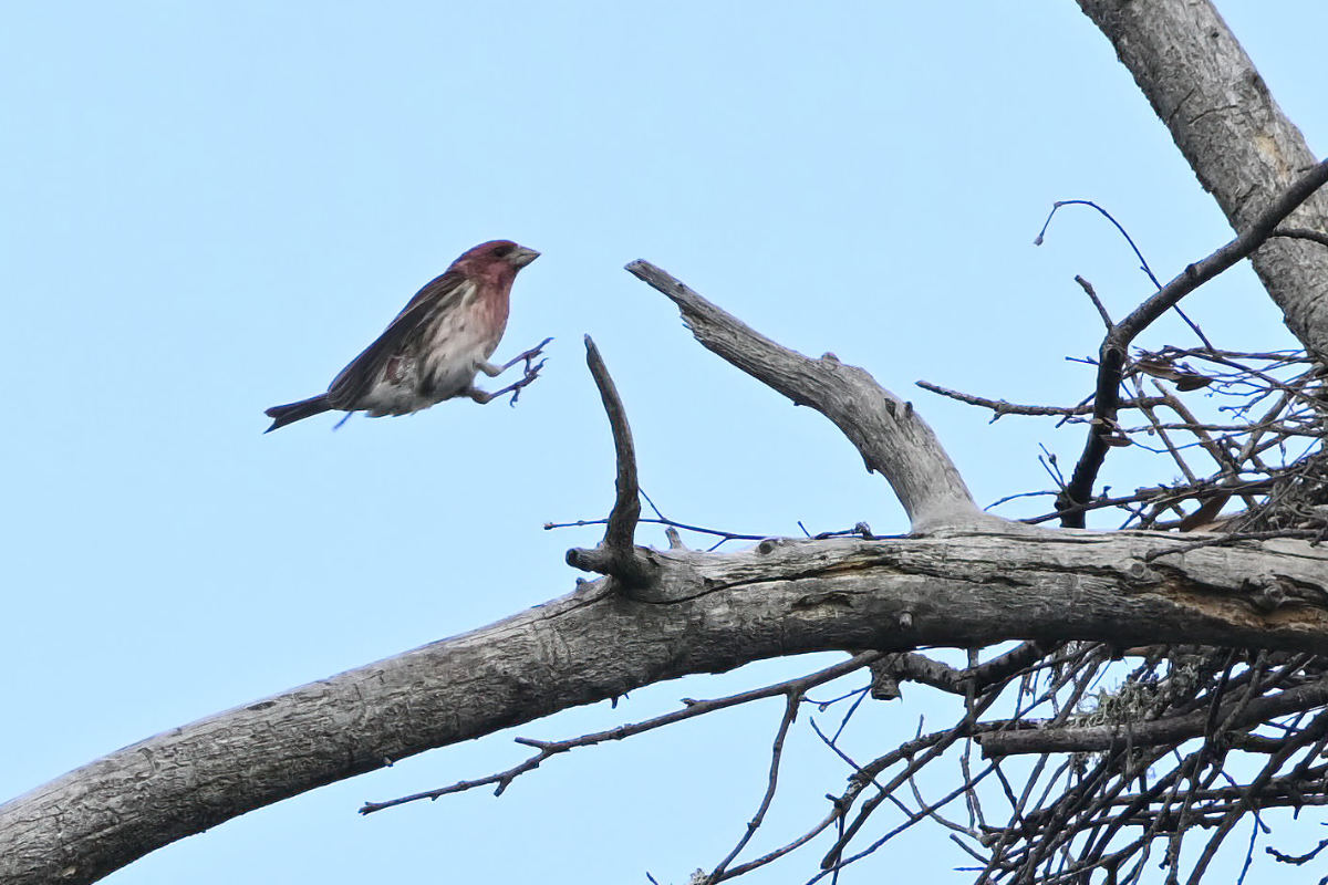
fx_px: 18443
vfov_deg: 2.7
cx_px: 664
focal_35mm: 500
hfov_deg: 4.1
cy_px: 442
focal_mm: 500
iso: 800
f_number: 7.1
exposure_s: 1/1250
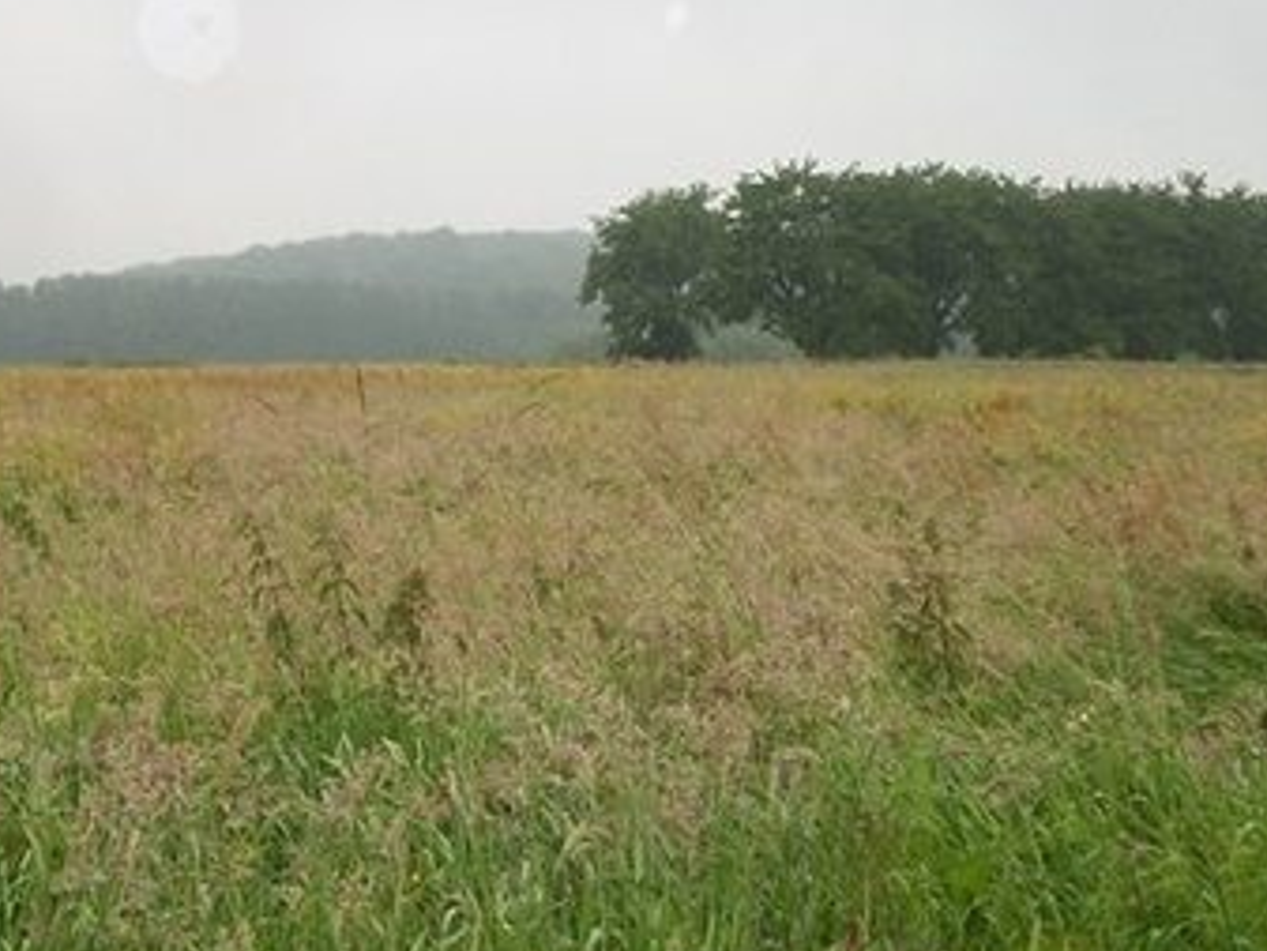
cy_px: 462
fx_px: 2087
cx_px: 410
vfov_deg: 25.7
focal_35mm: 57
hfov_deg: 33.4
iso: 80
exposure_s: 1/200
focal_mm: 5.7
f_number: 2.9
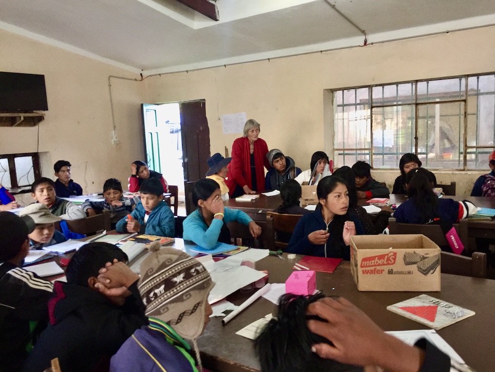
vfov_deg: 48.2
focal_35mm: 29
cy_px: 186
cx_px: 248
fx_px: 415
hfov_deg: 61.7
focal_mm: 4.15
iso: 250
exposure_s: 1/33
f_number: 2.2
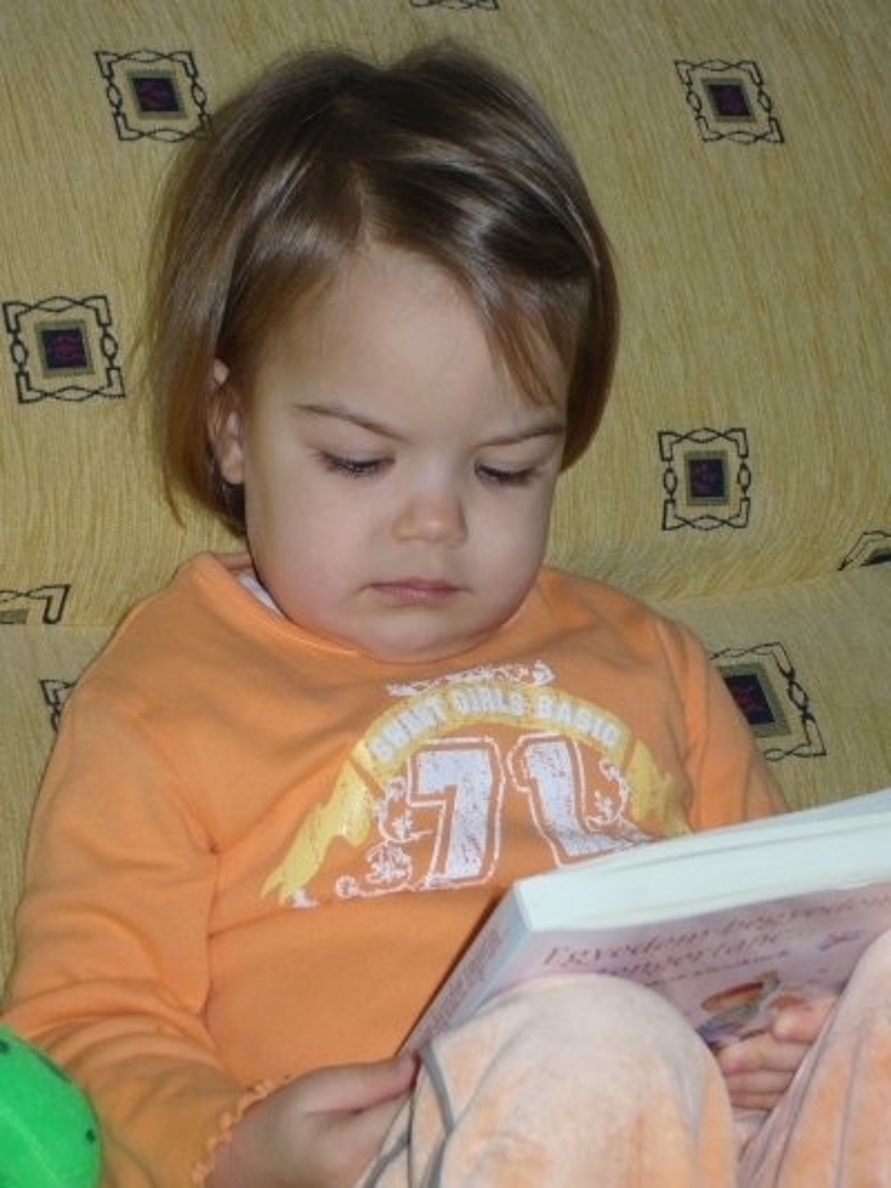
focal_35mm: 105
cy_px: 594
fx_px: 3602
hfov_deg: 14.1
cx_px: 446
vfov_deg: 18.7
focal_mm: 17.4
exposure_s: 1/60
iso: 150
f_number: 5
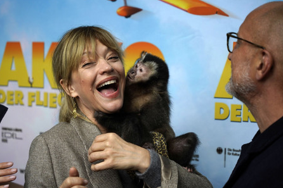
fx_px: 676
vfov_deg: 15.9
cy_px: 94
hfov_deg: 23.7
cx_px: 141
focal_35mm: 86
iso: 640
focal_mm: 85
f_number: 4.5
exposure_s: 1/250
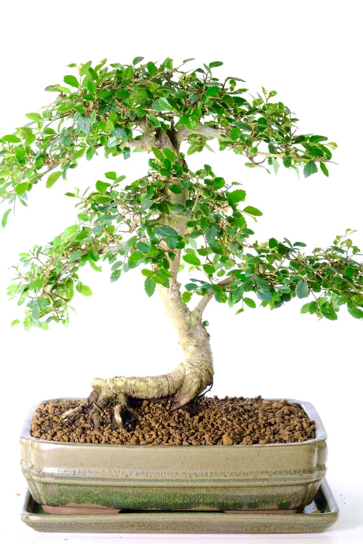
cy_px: 272
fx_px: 1436
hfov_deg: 14.4
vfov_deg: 21.5
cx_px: 182
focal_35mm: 95
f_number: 9
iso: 2000
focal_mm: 63
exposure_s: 1/25
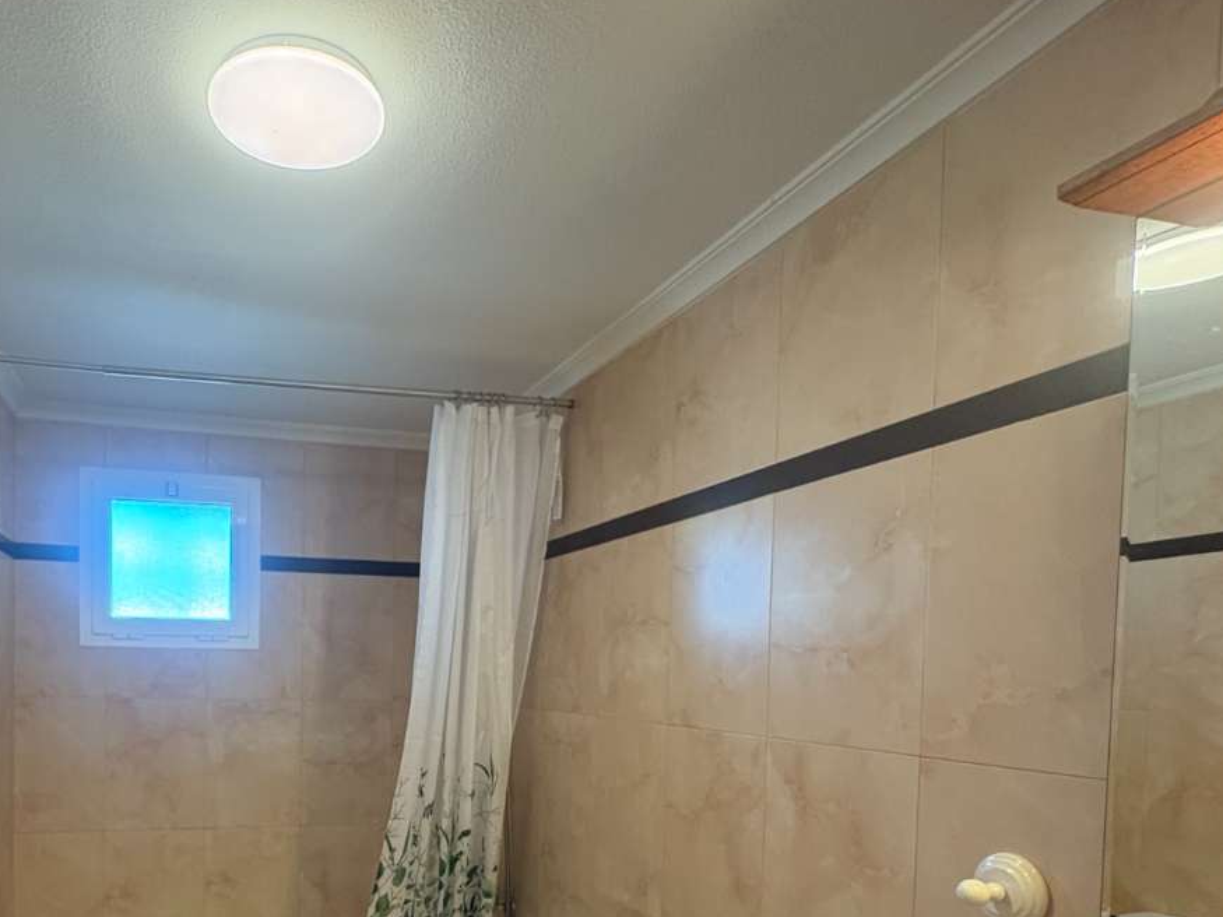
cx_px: 390
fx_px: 848
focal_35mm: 24
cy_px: 701
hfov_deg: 69.2
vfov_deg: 53.9
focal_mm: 2.22
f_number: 2.2
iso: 400
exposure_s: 1/100
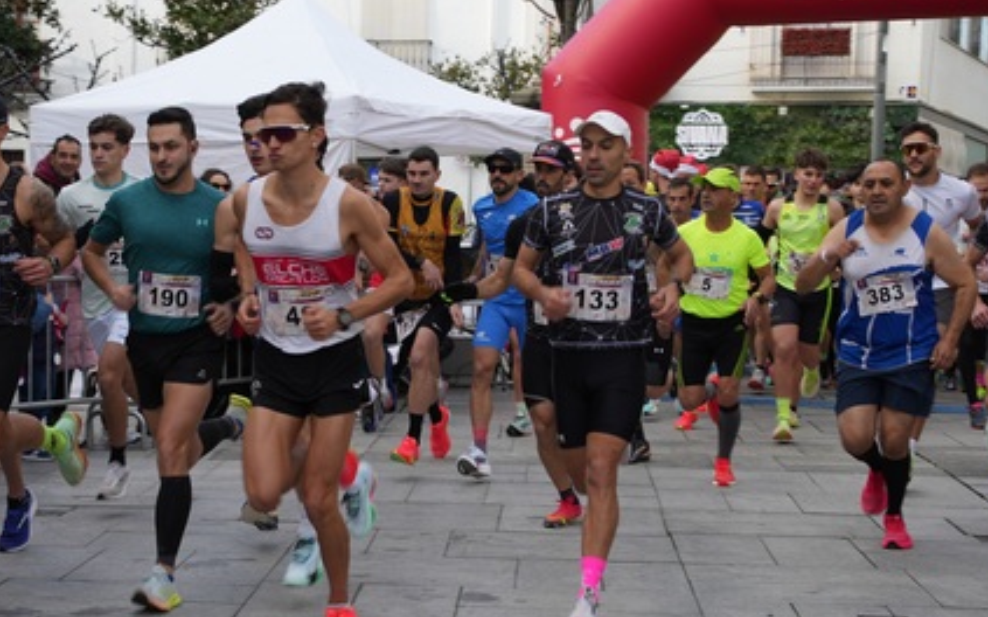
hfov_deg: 26.0
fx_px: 2126
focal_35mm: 79
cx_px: 308
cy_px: 380
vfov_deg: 16.5
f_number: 4.5
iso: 100
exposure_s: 1/200
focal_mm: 41
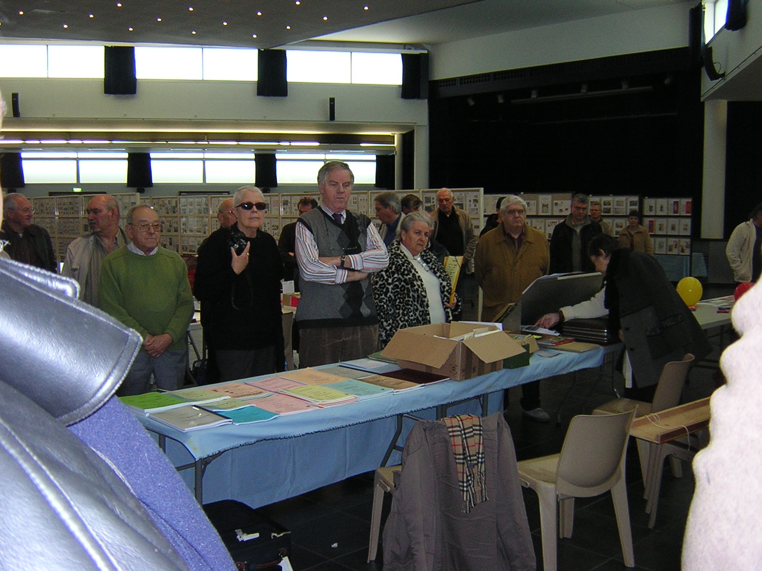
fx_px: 792
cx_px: 381
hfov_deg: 51.4
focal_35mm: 36
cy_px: 286
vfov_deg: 39.7
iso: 256
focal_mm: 4.7
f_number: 2.6
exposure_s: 1/60.1
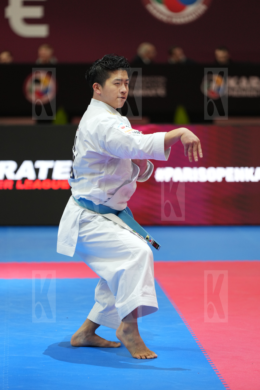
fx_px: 1896
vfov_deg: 11.7
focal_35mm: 175
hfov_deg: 7.8
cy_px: 195
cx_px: 130
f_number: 2.8
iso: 2000
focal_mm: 175
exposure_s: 1/1250
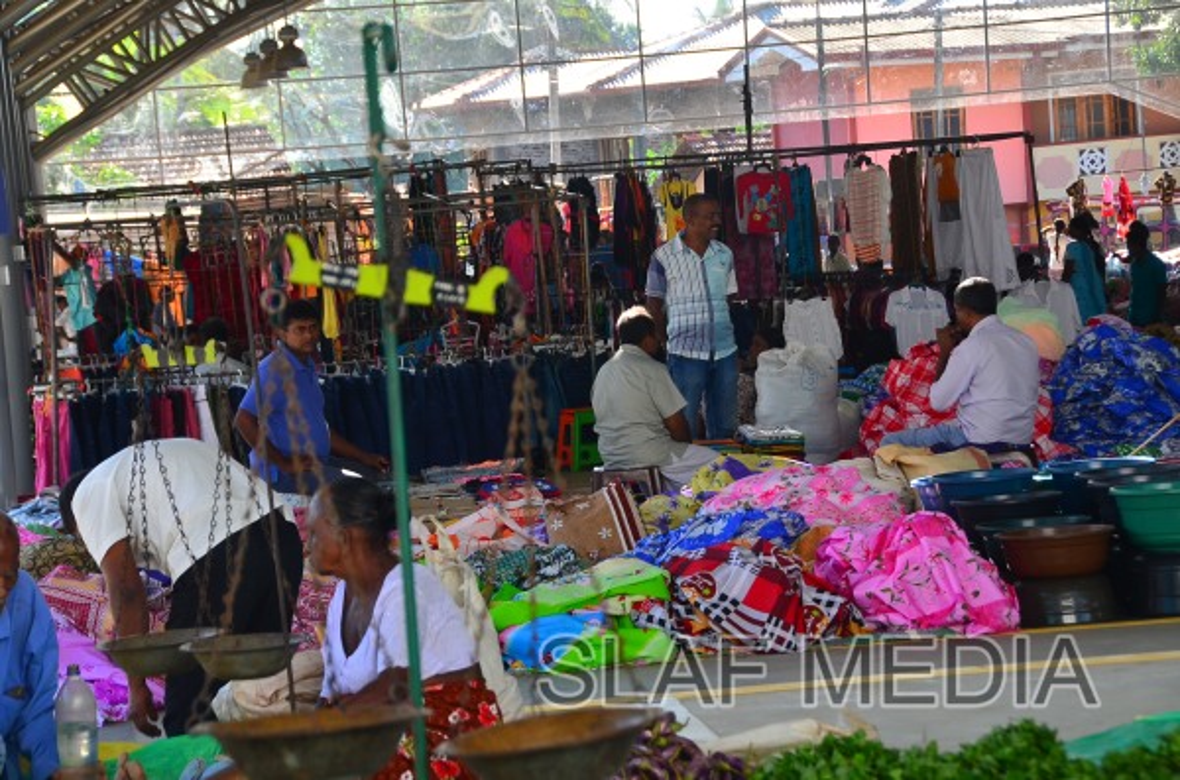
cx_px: 590
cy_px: 390
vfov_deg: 10.1
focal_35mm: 135
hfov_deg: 15.2
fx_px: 4414
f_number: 7.1
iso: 200
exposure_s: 1/200
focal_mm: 90
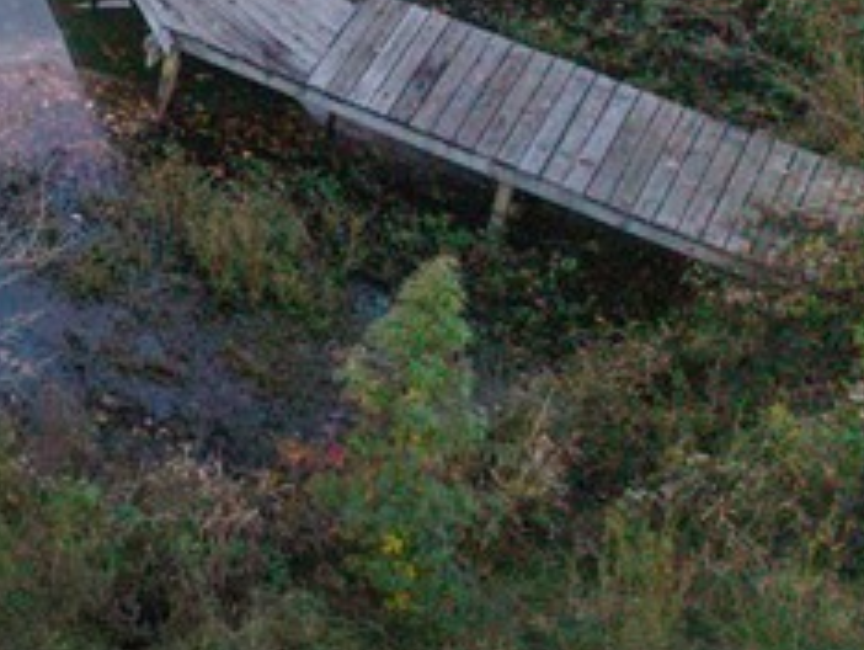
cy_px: -569
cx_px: -794
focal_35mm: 105
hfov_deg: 15.5
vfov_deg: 12.7
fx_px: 2623
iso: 390
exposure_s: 1/40
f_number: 1.8
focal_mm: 8.67
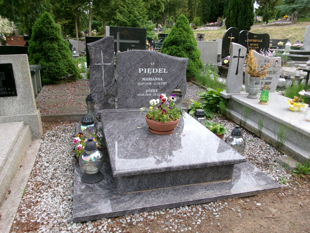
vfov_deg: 49.7
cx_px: 155
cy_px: 116
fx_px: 251
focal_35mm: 28
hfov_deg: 63.4
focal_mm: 5.1
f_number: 3.9
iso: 100
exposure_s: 1/80
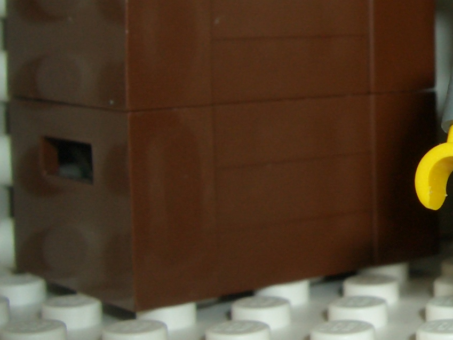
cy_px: 66
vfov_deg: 15.5
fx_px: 1243
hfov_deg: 19.0
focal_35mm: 95
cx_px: 598
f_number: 4.3
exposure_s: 1/60
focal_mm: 5.8
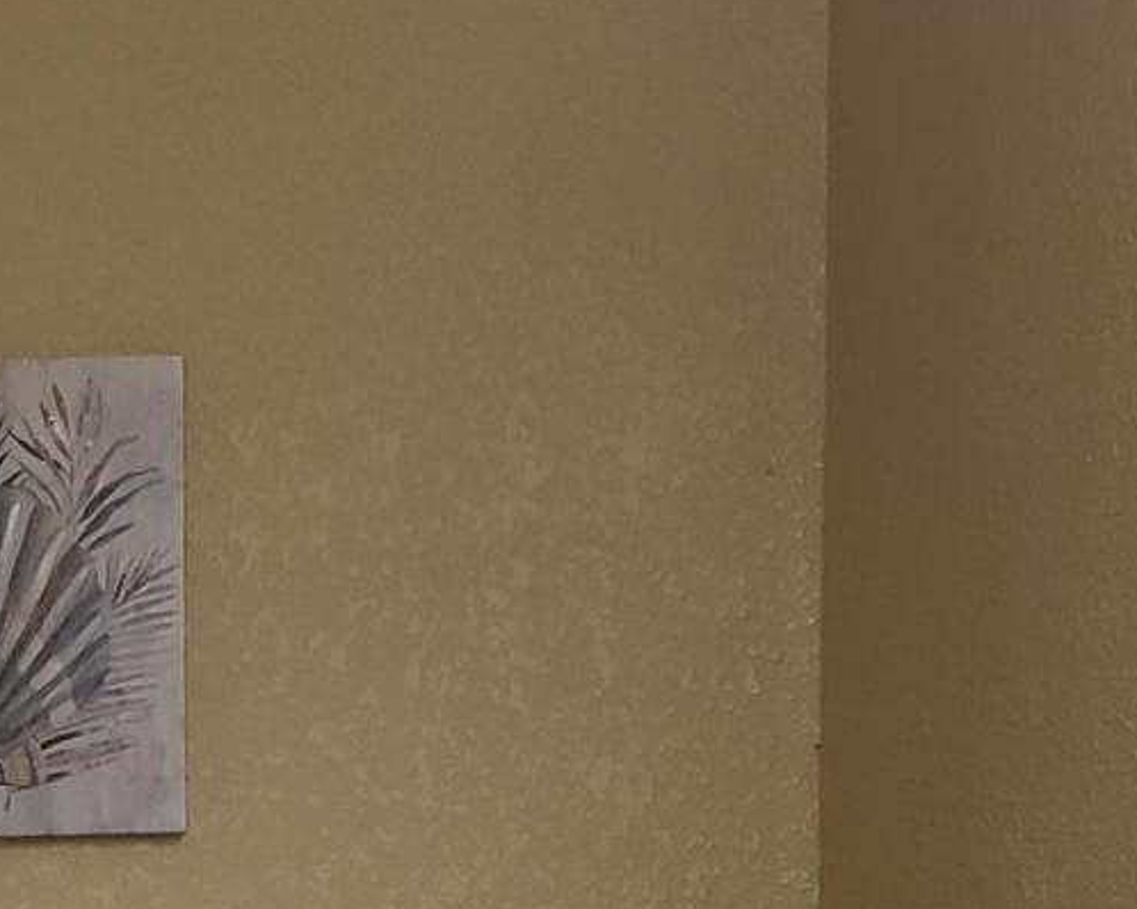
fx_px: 3431
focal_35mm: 102
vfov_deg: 14.1
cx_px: 180
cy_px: 1357
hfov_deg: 18.6
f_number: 1.5
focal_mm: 4.3
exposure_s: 1/60
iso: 200
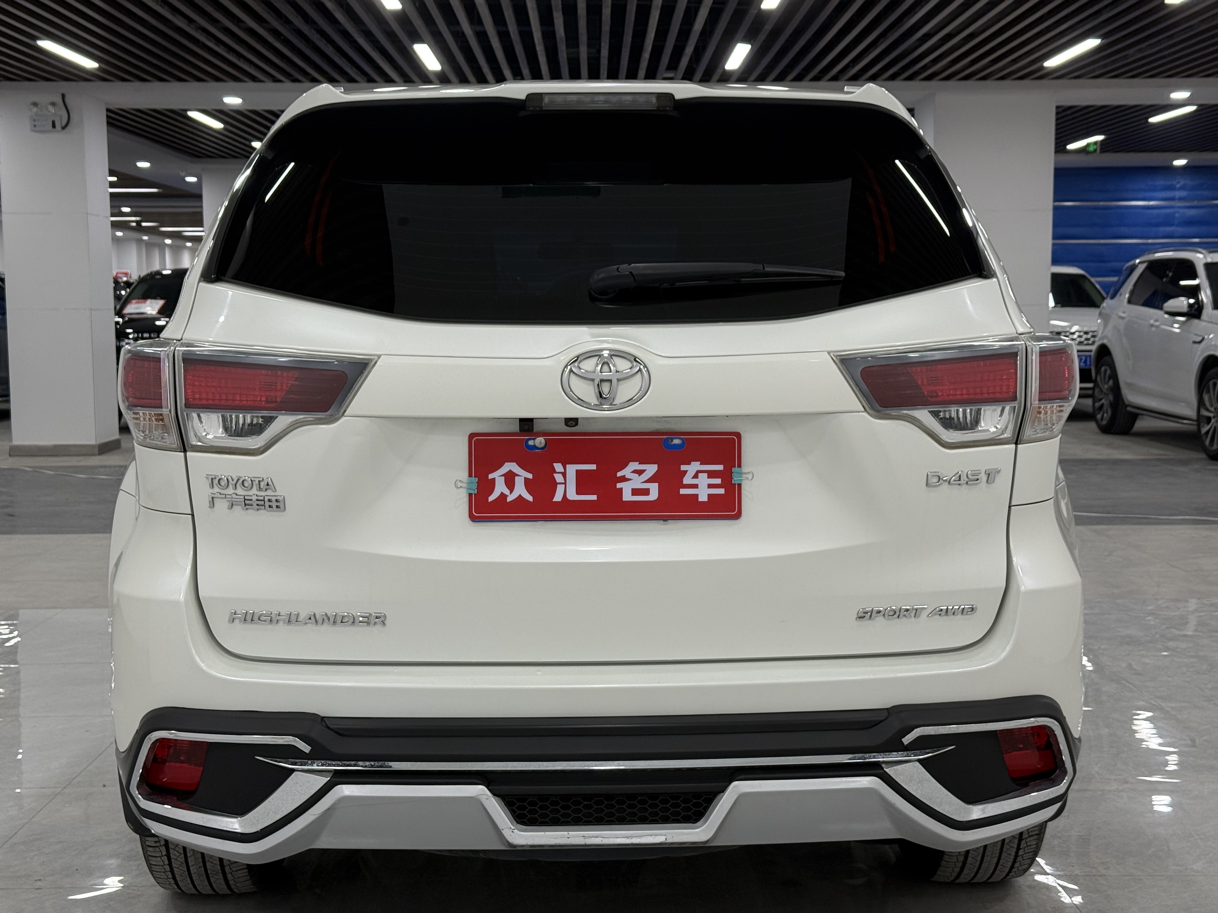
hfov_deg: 39.7
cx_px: 609
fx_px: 1689
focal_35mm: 48
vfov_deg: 30.3
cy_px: 456
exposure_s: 1/100
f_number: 1.78
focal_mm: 6.76
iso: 100
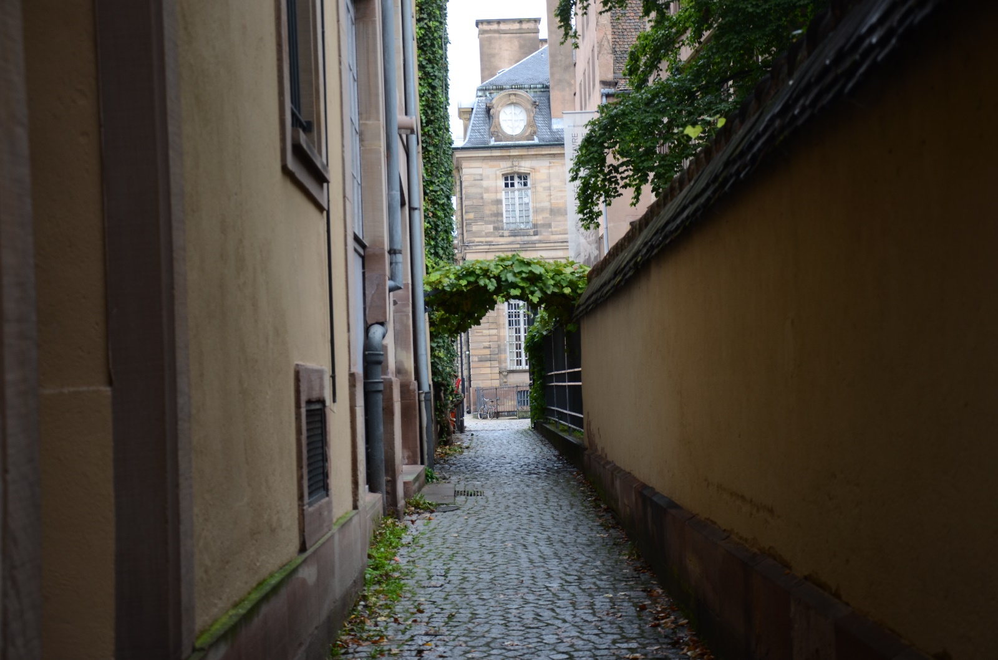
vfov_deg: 25.6
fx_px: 1452
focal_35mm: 52
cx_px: 499
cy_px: 330
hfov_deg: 37.9
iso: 160
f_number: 4.5
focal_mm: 35
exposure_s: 1/25
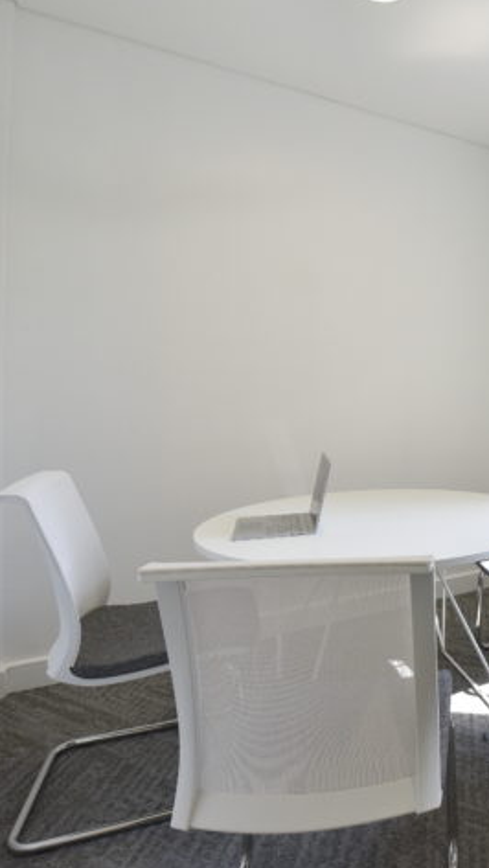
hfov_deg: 37.7
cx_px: 549
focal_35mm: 25
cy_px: 383
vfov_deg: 73.8
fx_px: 575
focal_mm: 14
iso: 800
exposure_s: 1/125
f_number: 8
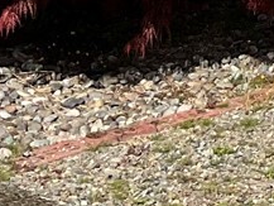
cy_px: -394
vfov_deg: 6.4
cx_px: 673
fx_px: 1695
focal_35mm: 214
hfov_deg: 8.4
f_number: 1.8
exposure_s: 1/2538
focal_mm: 3
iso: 16
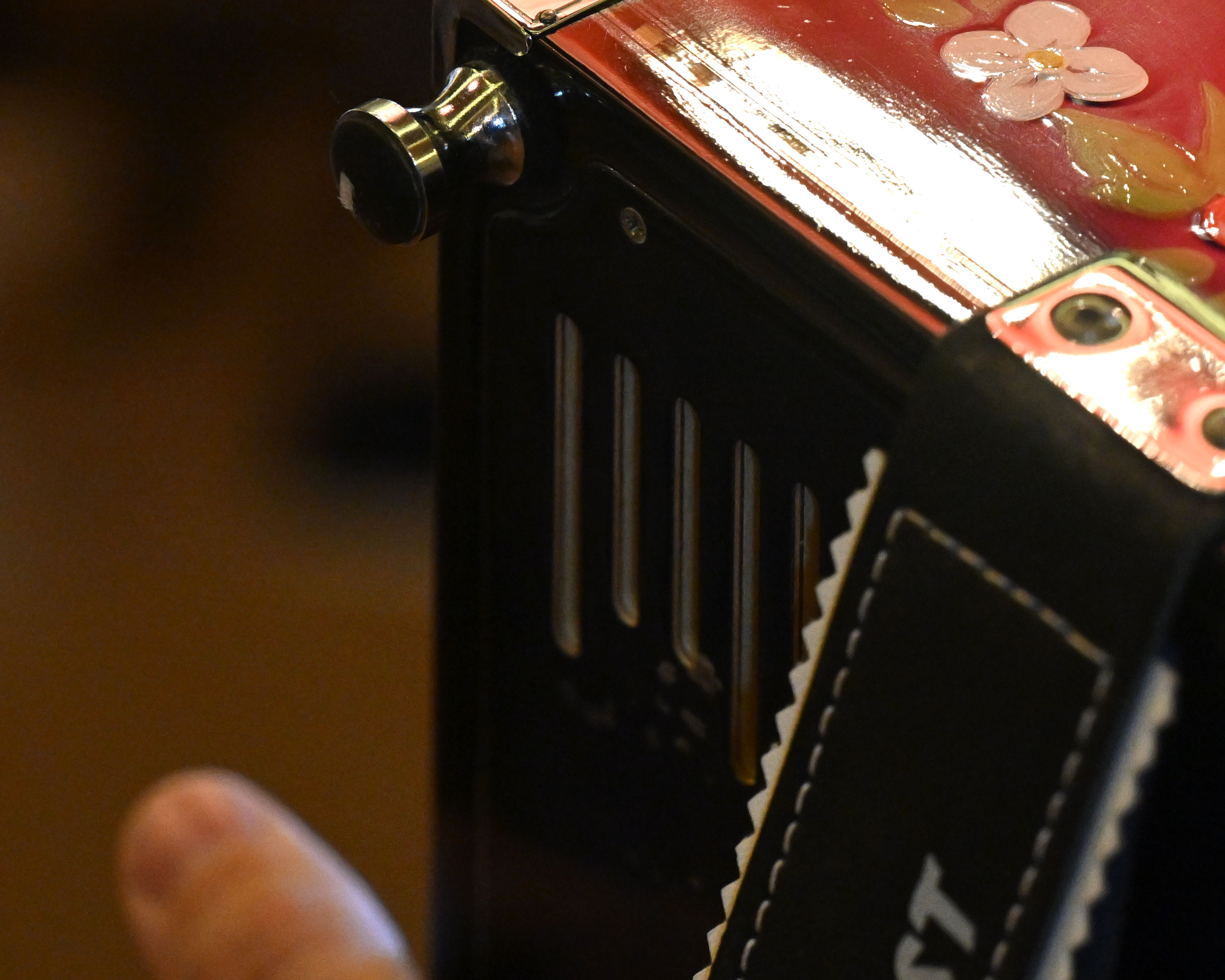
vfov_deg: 2.9
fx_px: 19107
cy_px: 330
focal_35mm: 527
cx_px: 1183
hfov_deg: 3.7
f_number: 3.5
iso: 2500
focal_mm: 200
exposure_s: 1/250
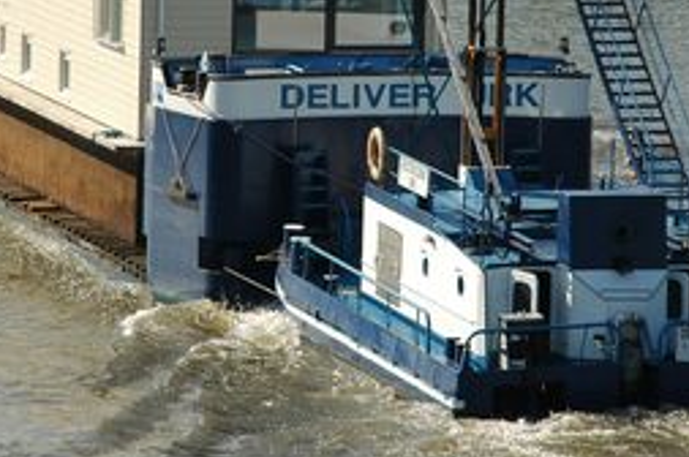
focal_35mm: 340
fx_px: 6499
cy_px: 95
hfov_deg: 6.1
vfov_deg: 4.0
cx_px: 309
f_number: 10
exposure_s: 1/400
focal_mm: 116
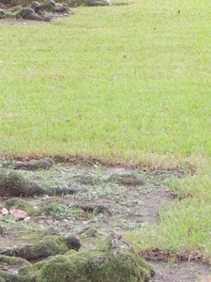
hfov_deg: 5.7
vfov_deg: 7.5
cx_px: -176
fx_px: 2081
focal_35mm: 256
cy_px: -189
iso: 400
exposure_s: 1/60
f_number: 3.7
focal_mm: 10.7
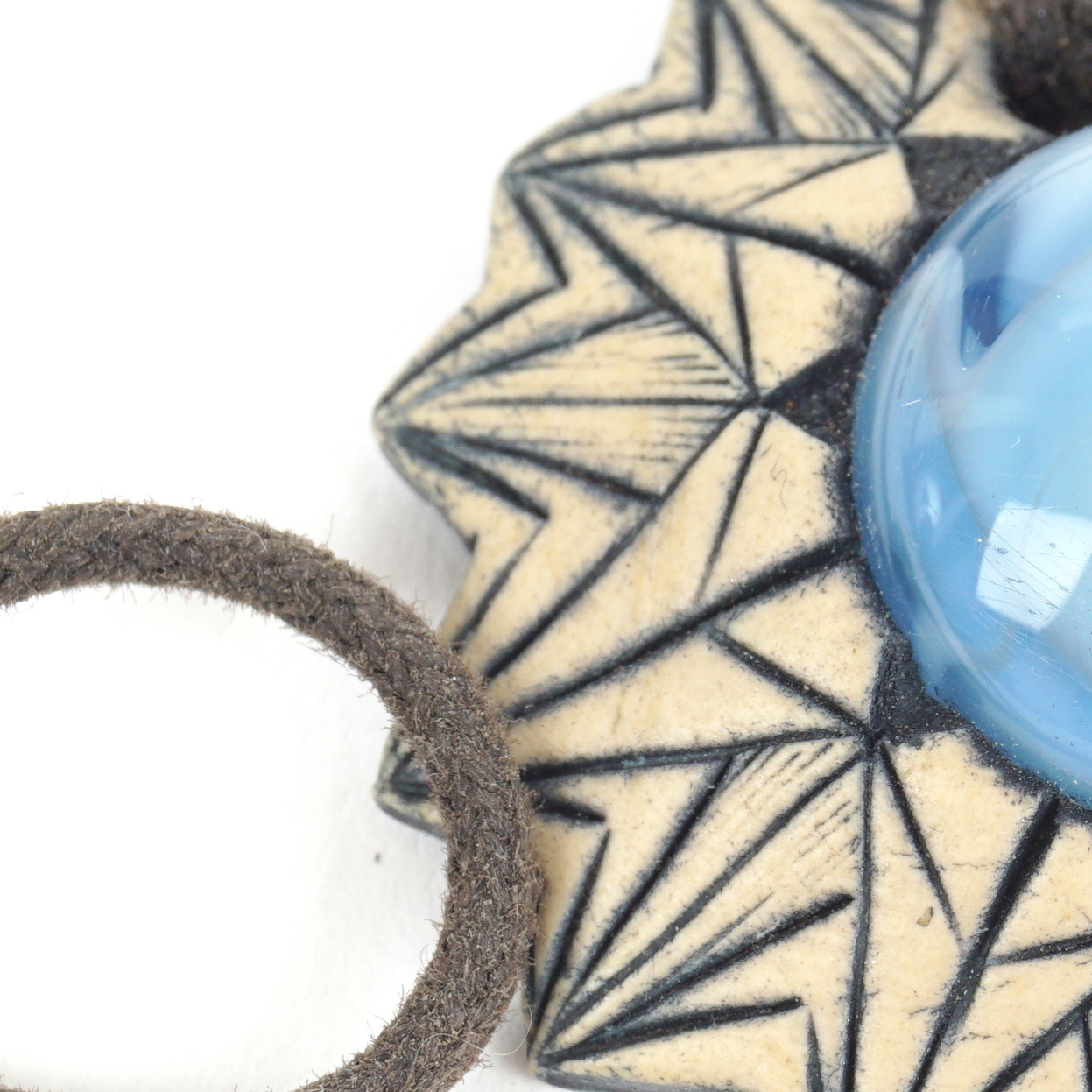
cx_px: 1138
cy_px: 435
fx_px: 8510
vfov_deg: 7.3
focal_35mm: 238
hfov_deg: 7.3
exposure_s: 1/125
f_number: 16
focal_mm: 55
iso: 100
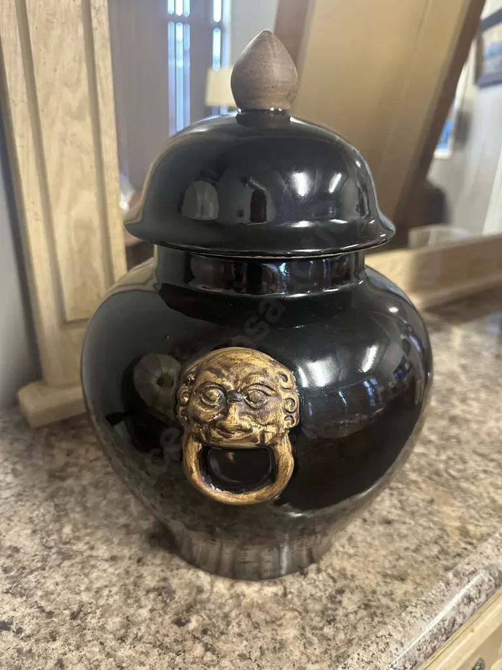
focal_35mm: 24
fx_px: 464
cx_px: 251
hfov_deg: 56.8
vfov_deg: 71.6
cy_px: 335
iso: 500
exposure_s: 1/50
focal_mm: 6.86
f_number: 1.78
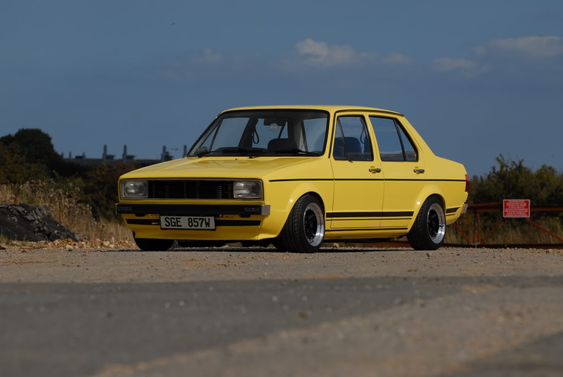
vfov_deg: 7.3
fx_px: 2936
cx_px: 282
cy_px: 188
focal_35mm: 188
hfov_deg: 11.0
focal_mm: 125
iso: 100
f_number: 5.6
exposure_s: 1/1600
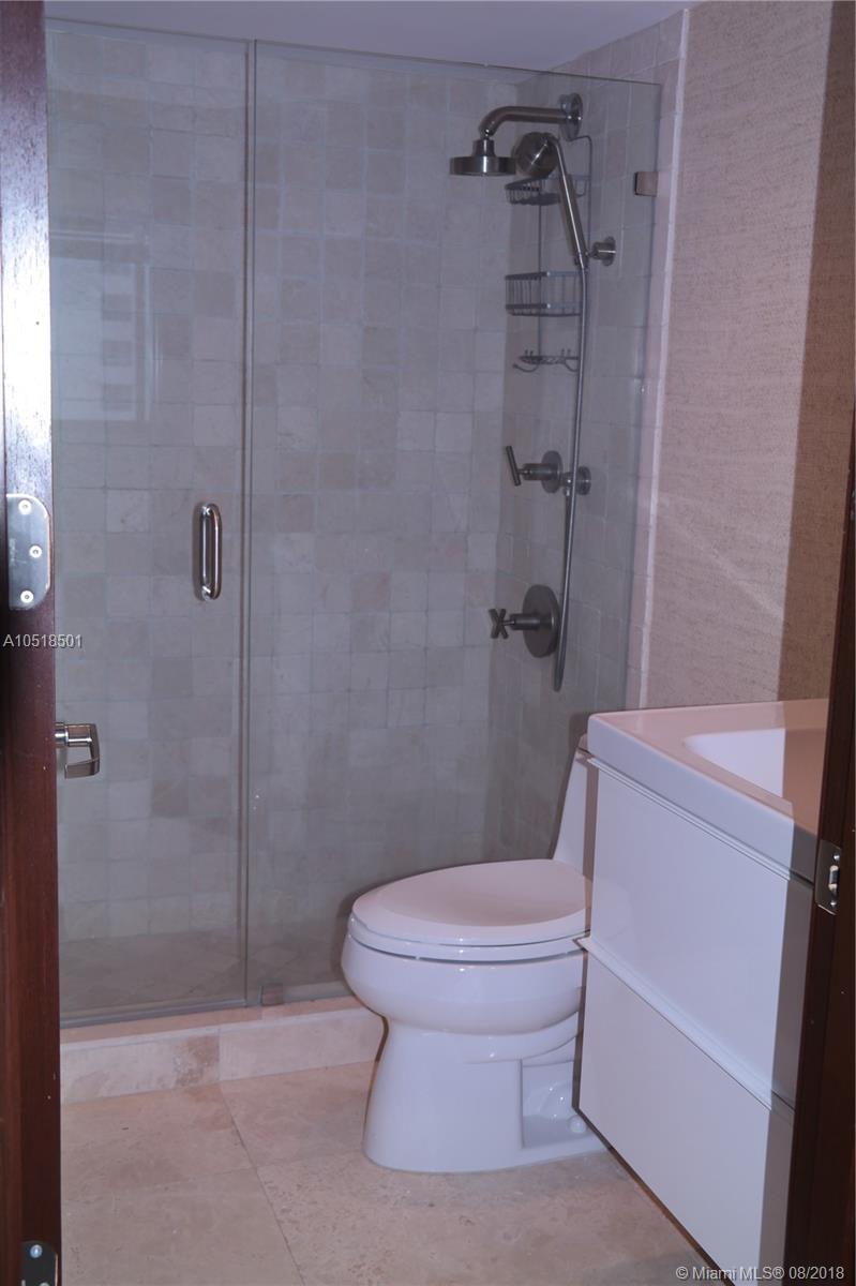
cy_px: 643
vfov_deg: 50.7
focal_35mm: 38
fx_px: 1356
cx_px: 428
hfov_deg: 35.0
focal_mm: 25
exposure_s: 1/50
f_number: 5.6
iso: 200
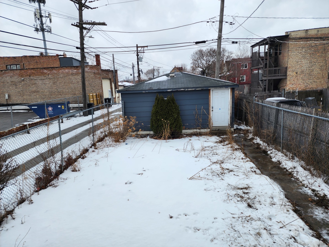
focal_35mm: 23
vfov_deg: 58.9
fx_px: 219
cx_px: 164
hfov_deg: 73.9
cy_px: 124
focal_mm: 6.4
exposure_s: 1/769
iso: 12
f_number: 1.8
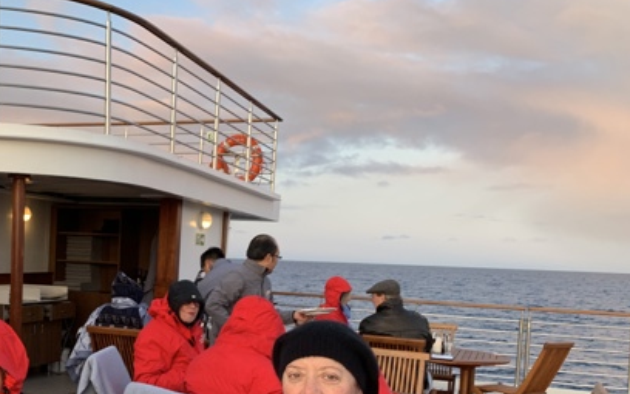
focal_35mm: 45
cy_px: 314
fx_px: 773
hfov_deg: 42.6
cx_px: 136
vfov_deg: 28.0
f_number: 1.8
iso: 40
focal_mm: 4.25
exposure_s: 1/122
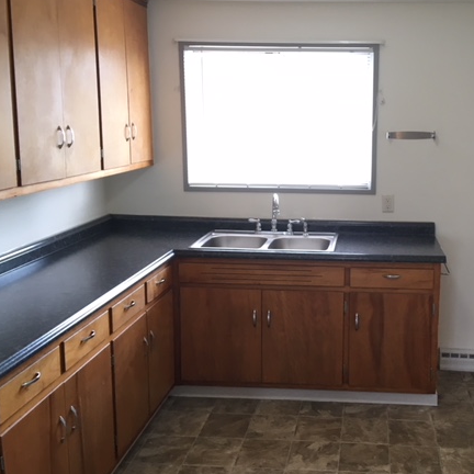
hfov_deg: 42.9
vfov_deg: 43.8
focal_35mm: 38
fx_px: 589
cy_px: 216
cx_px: 338
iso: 64
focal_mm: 4.15
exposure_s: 1/30
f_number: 2.2
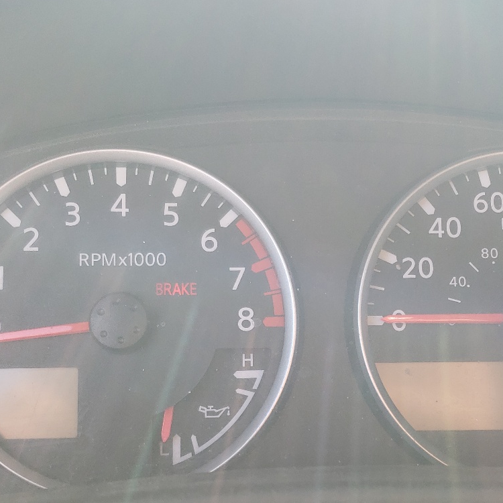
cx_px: 294
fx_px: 806
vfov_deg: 34.4
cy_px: 326
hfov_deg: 34.6
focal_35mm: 49
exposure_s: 1/130
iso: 50
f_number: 1.5
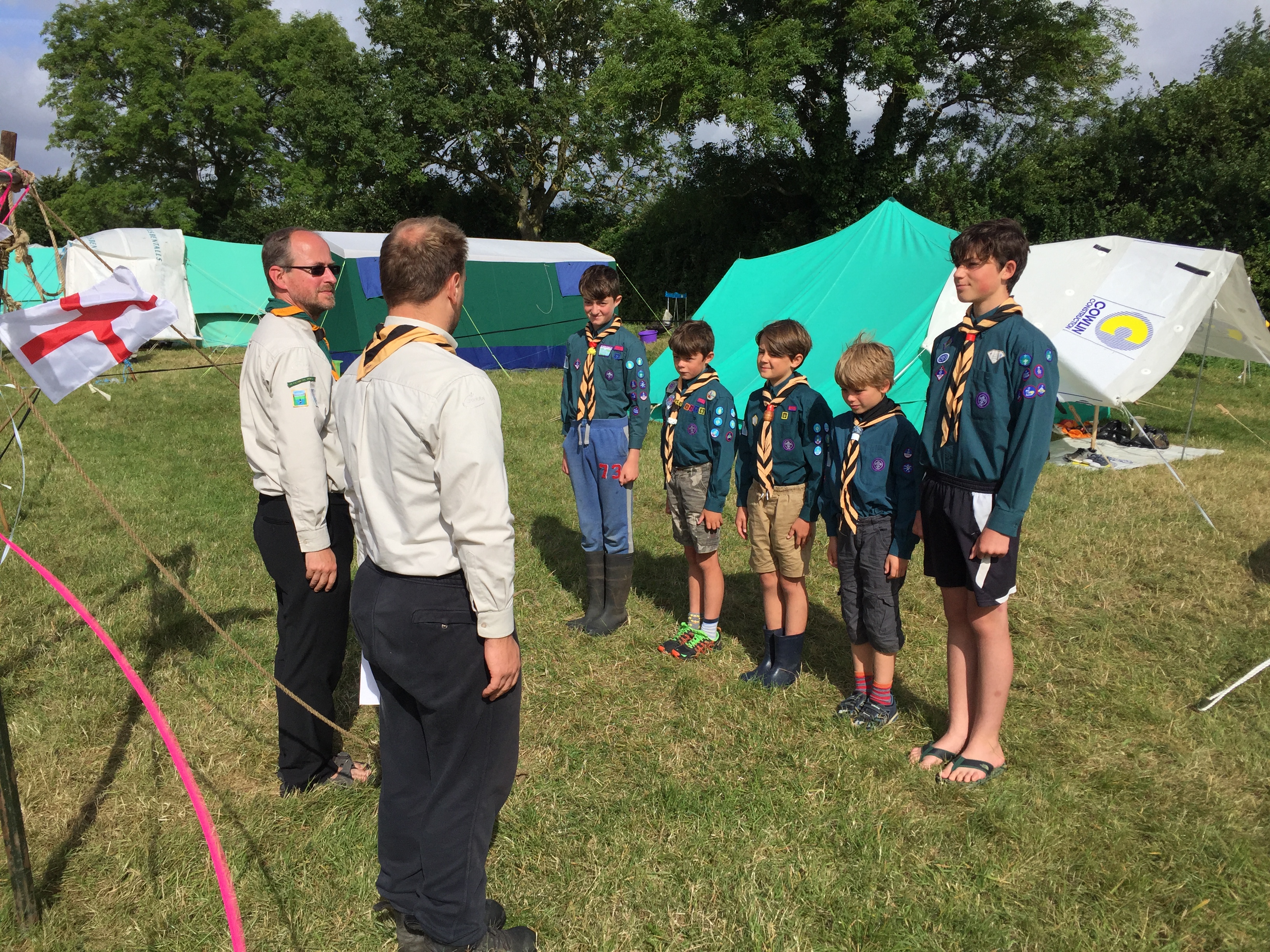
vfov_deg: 48.2
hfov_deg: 61.7
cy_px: 476
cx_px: 635
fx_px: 1064
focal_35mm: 29
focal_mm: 4.15
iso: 32
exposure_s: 1/3968
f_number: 2.2
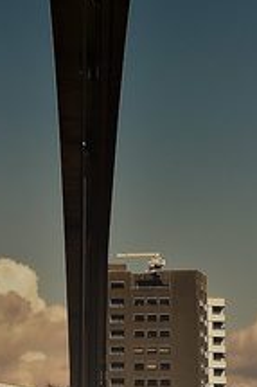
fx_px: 1973
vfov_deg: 11.0
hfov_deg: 7.4
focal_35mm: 184
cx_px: 79
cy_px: -70
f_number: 10
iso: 100
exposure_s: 1/500
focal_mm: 44
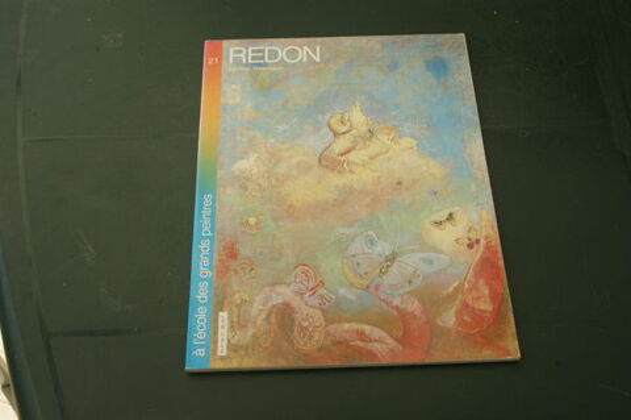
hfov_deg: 46.4
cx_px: 316
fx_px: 735
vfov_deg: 31.8
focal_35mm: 42
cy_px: 210
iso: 100
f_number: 8
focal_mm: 28
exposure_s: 1/100
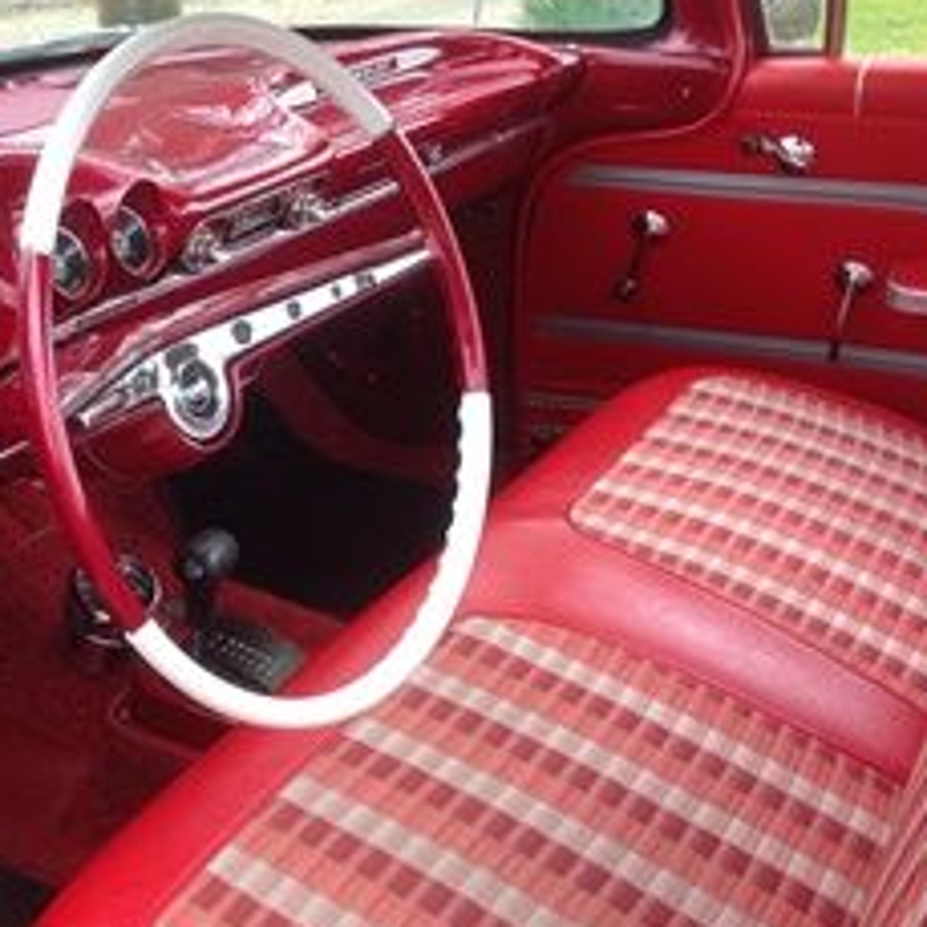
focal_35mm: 54
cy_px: 520
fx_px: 1636
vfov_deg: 31.6
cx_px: 304
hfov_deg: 31.4
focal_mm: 4.28
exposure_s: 1/120
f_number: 2.4
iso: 64
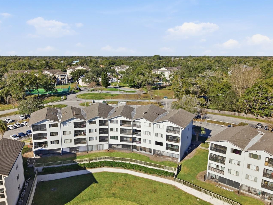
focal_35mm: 30
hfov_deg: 59.7
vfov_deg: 46.7
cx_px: 117
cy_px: 112
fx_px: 237
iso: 100
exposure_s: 1/60
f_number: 1.8
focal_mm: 8.7
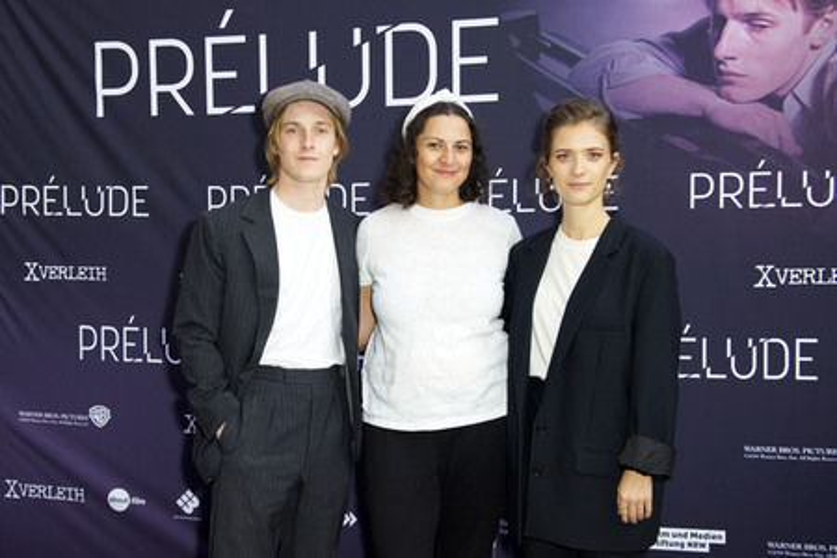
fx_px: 790
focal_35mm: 34
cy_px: 279
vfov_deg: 38.9
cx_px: 418
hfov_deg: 55.8
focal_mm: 34
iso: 800
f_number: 4
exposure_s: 1/160
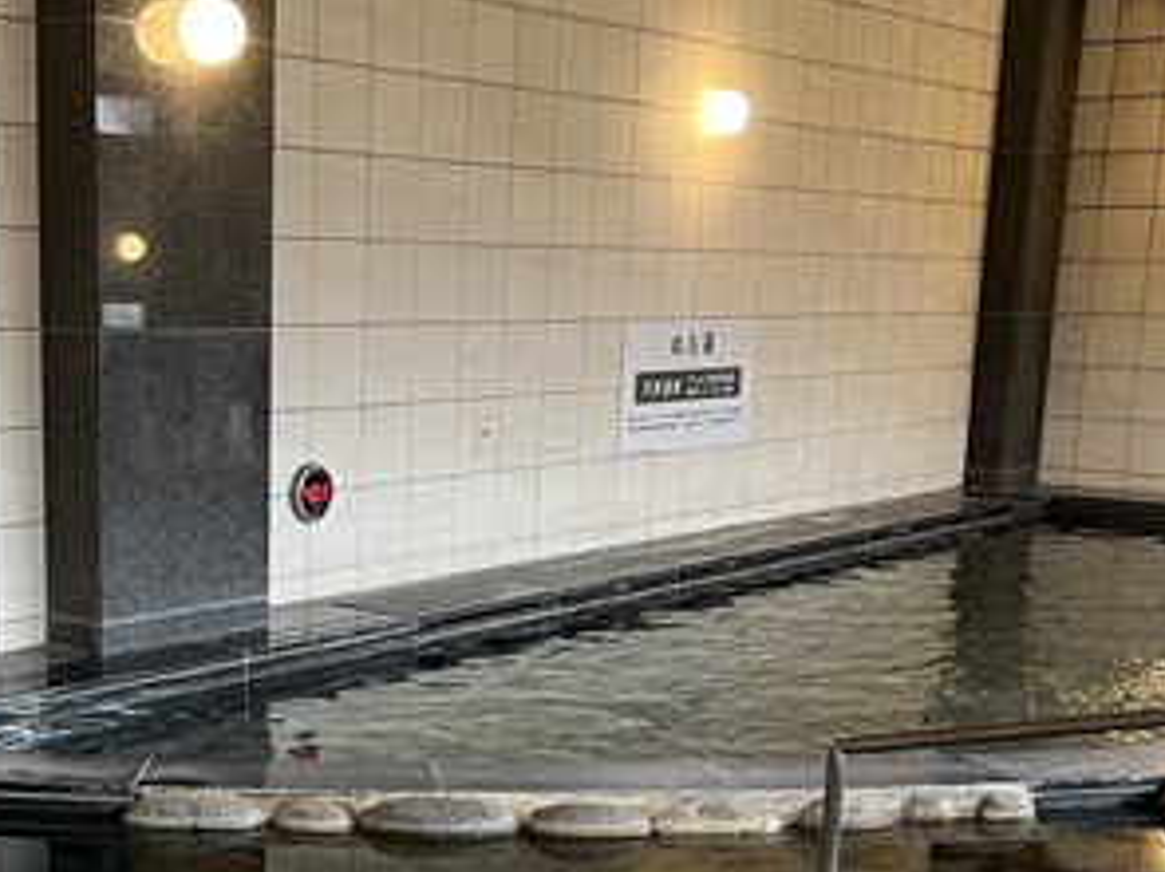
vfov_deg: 24.1
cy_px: 687
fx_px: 2018
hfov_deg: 31.8
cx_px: 340
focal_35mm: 60
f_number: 1.6
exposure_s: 1/60
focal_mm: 5.1
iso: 160
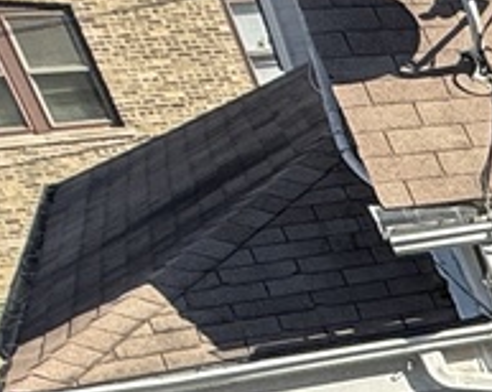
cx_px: 1461
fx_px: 1484
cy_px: 710
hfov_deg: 11.4
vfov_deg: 13.5
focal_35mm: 102
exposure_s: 1/830
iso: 64
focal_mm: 2.22
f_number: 2.2
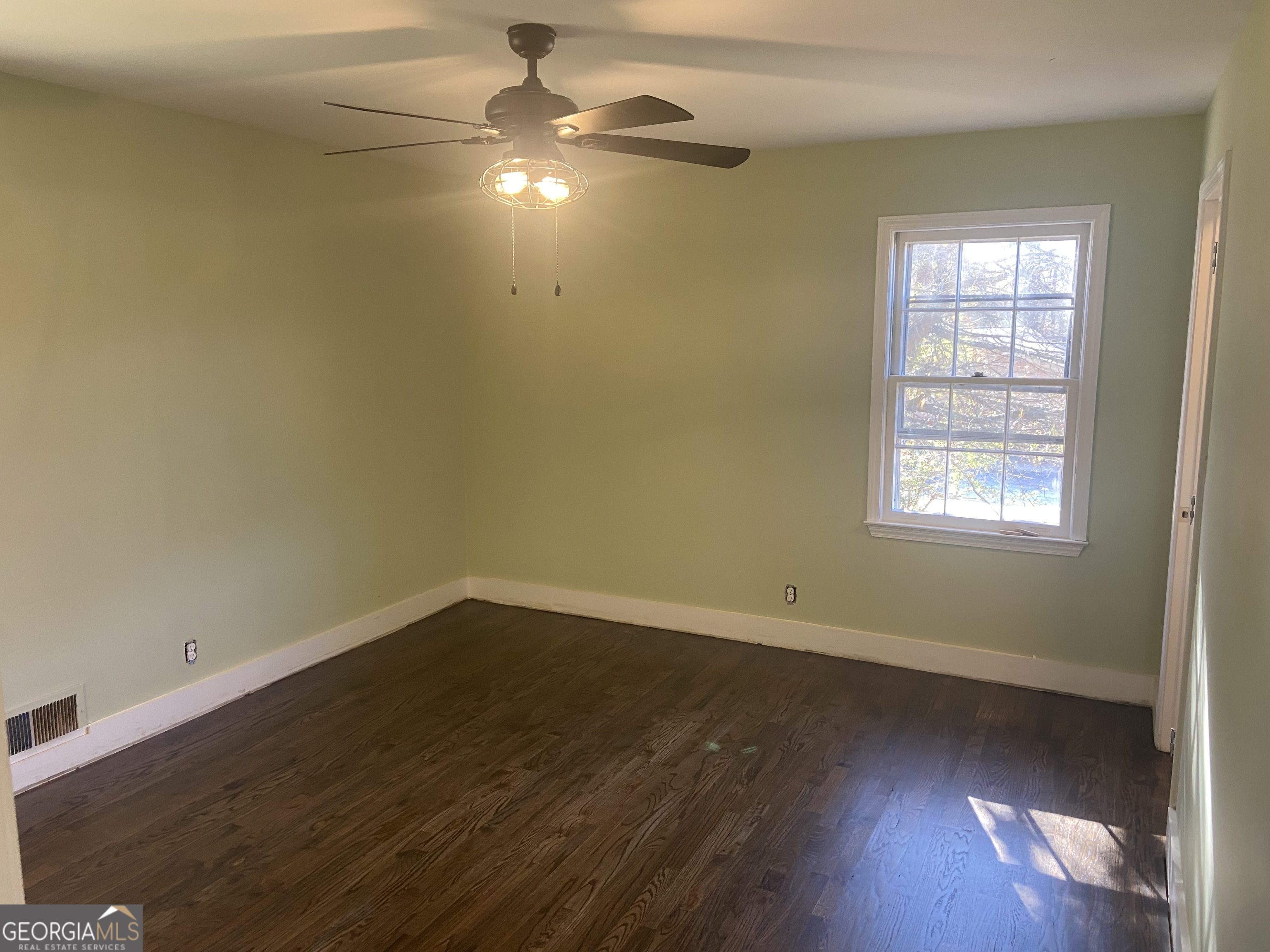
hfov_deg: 67.3
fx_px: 954
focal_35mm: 26
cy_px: 476
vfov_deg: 53.1
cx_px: 635
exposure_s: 1/60
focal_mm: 4.25
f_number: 1.8
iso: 125
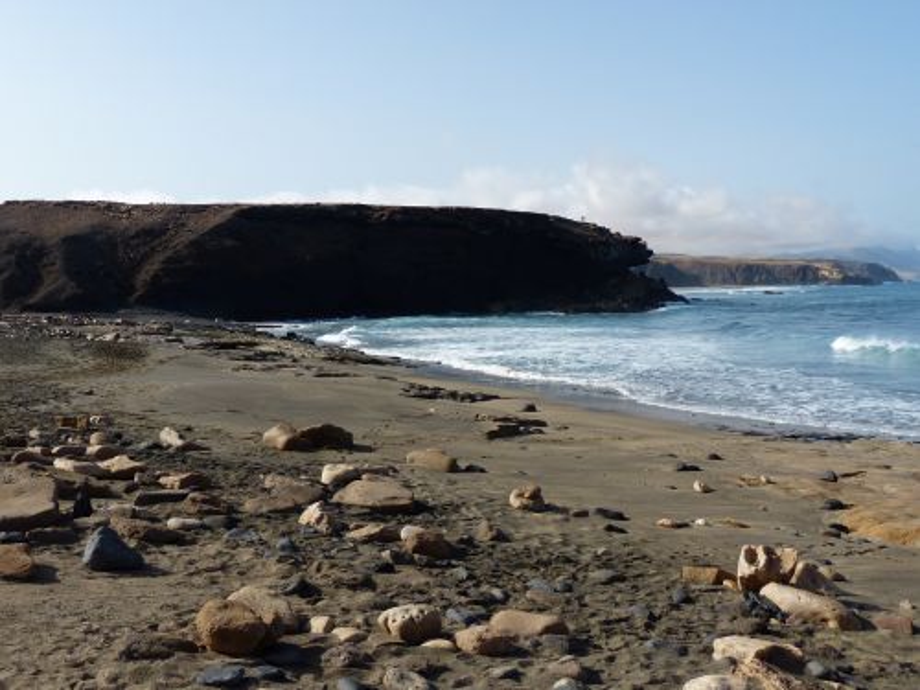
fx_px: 957
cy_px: 345
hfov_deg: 51.4
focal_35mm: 36
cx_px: 460
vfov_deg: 39.7
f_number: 4
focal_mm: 6.4
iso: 100
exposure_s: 1/1300
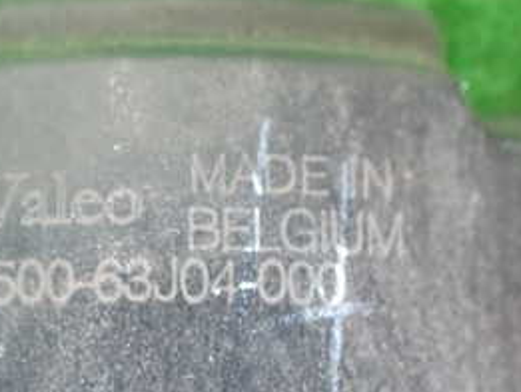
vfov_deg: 20.7
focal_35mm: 69
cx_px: 122
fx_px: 1039
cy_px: 380
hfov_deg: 27.7
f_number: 2.3
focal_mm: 5.4
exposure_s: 1/40
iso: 800
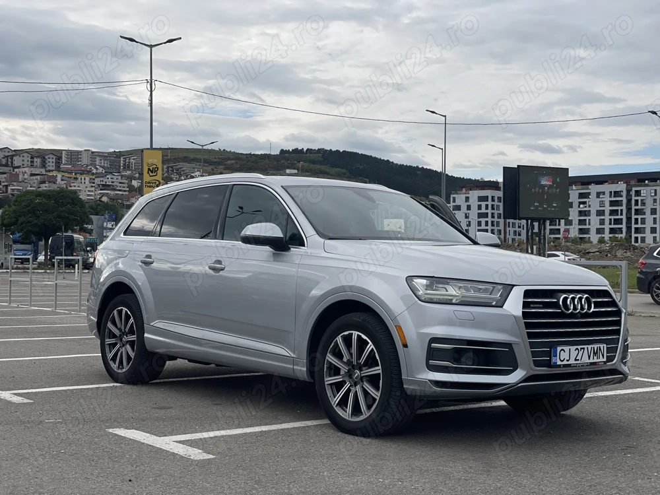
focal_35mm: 52
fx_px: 991
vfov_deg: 28.0
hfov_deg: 36.8
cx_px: 330
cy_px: 248
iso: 32
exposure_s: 1/2994
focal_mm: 6
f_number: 2
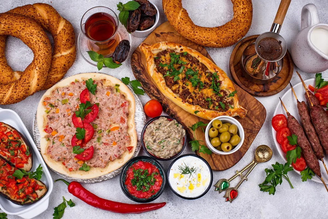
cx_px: 164
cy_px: 110
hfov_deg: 39.6
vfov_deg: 27.0
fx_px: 456
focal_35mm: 50
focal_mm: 50
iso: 100
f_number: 9
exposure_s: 1/100
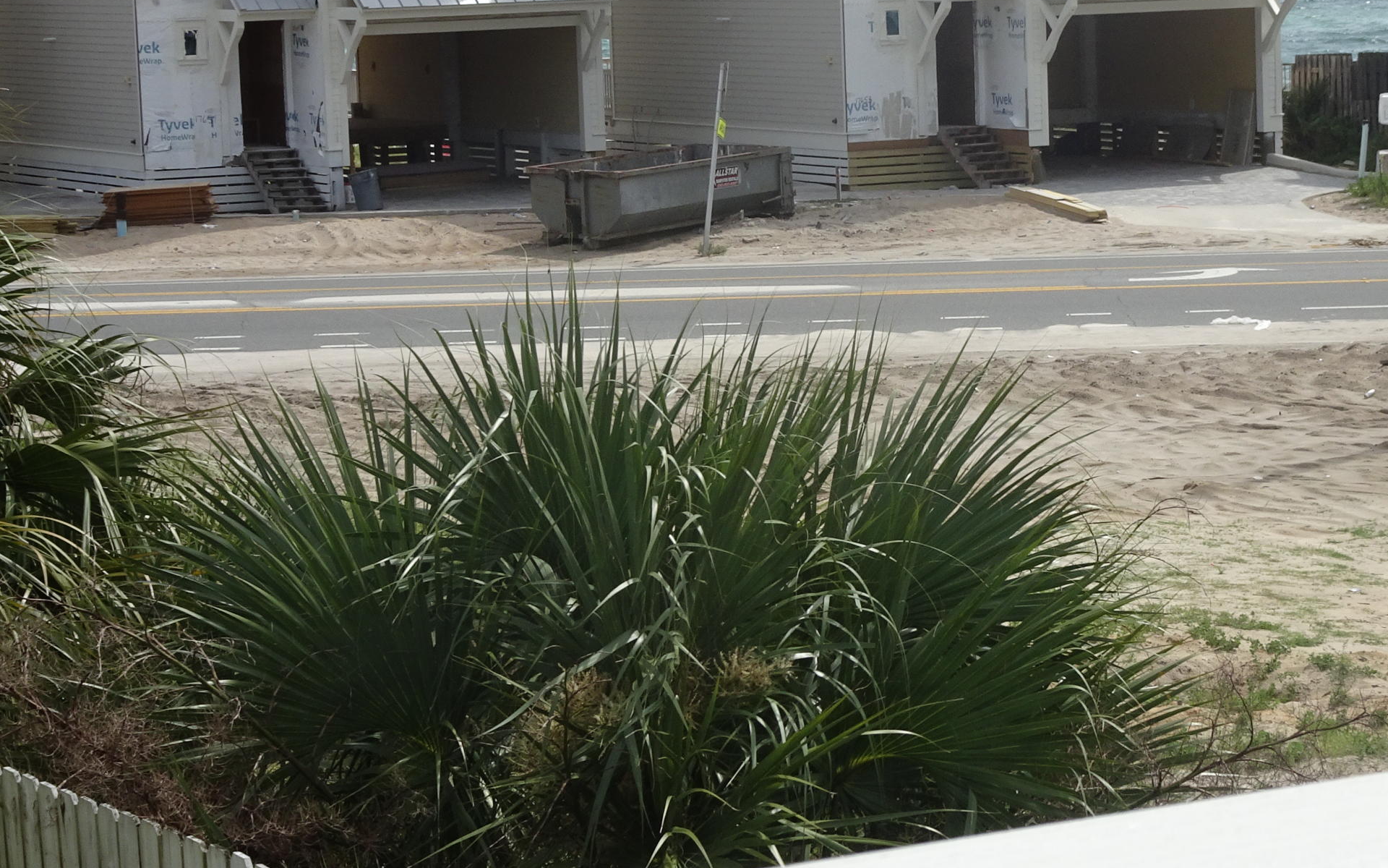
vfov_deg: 12.3
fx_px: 4010
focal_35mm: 106
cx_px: 1003
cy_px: 433
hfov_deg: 19.5
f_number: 4.5
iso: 80
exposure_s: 1/640
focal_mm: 10.95
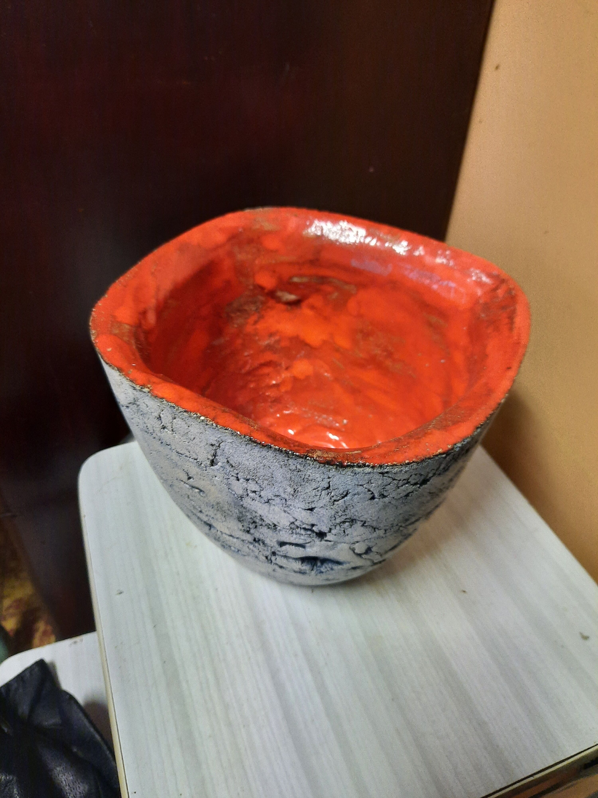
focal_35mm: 25
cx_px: 299
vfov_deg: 69.4
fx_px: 576
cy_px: 399
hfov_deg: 54.9
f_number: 2
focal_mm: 4.6
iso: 320
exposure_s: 1/30
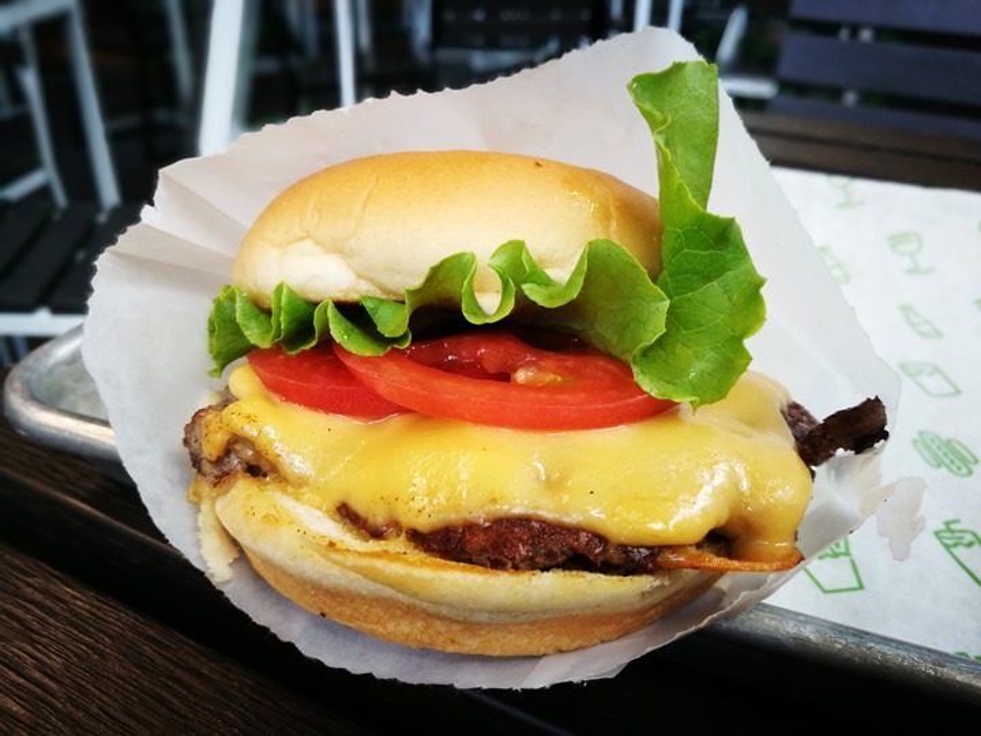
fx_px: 765
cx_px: 490
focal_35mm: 27
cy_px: 368
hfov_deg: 65.3
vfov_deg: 51.4
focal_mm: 4.5
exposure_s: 1/50
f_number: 4
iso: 200
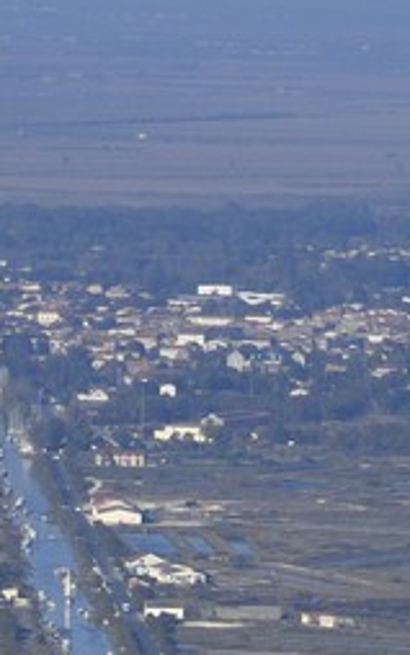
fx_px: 12036
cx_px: 498
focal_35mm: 674
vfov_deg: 3.1
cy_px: 1828
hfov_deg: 2.0
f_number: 5
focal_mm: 70
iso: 100
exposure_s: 1/750
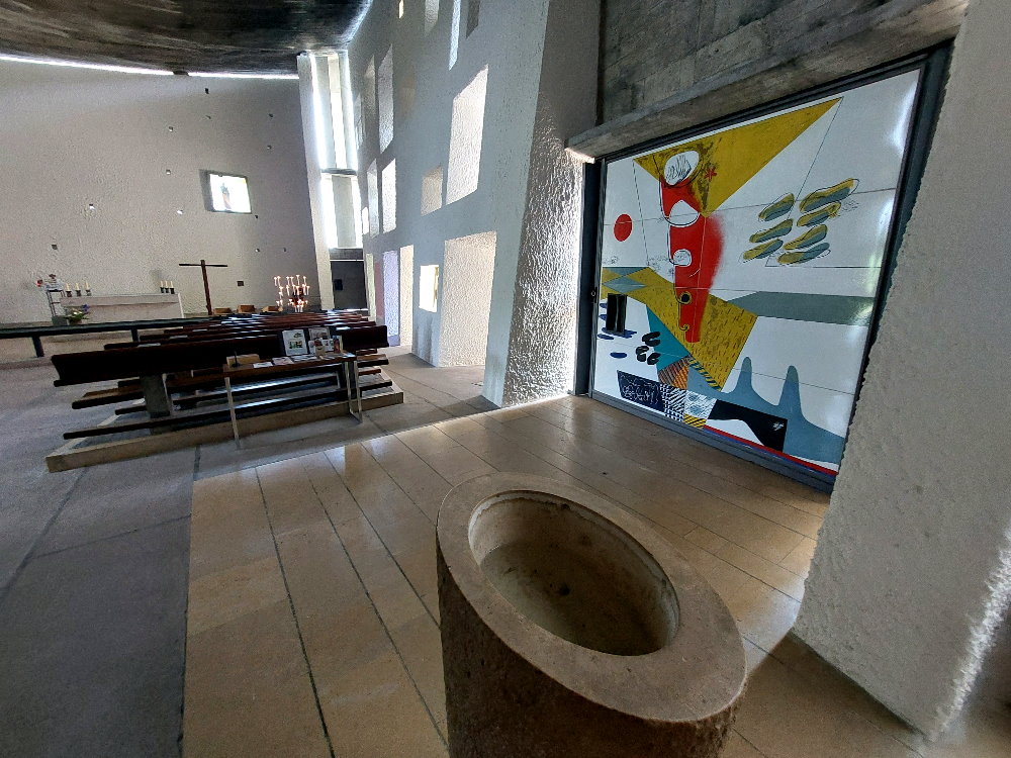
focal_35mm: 13
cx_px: 506
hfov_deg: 106.2
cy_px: 379
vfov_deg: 89.9
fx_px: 380
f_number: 2.2
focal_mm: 1.74
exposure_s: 1/33
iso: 320
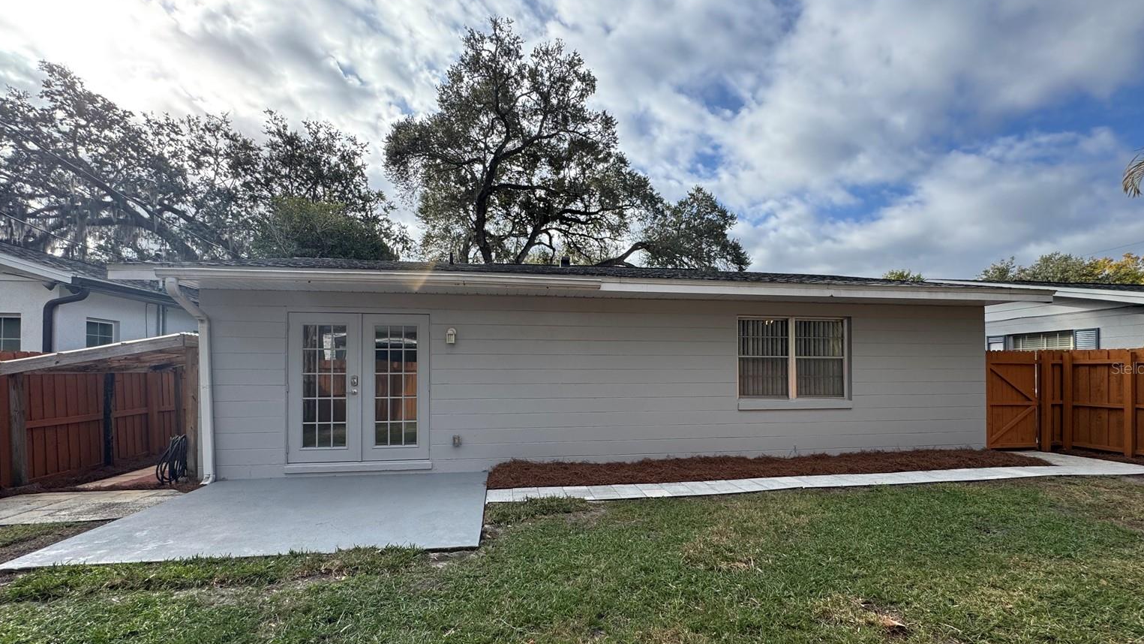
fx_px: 485
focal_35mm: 16
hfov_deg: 99.4
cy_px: 368
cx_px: 582
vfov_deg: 66.8
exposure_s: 1/569
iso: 40
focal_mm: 2.22
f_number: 2.2
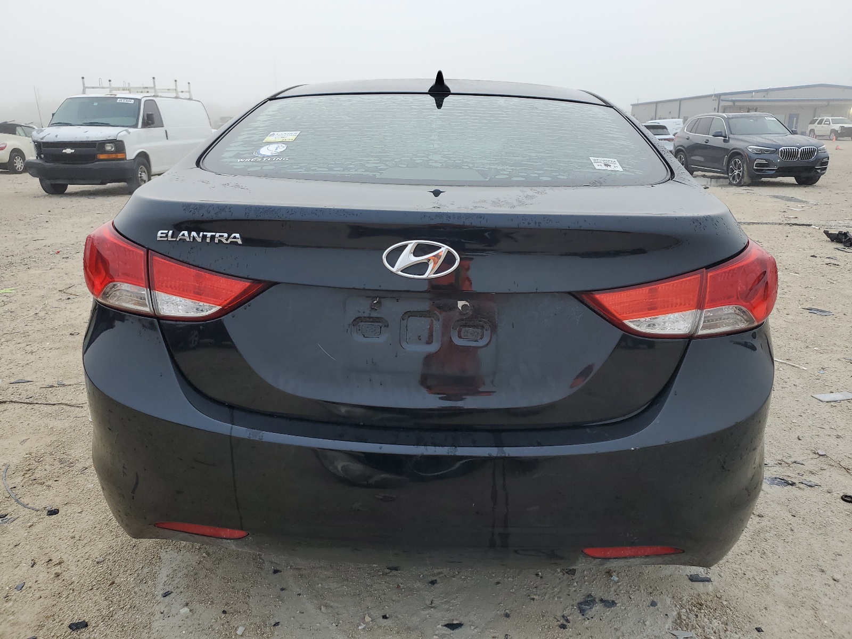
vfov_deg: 53.1
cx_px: 426
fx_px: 640
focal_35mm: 26
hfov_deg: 67.3
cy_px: 320
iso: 50
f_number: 1.5
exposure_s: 1/417
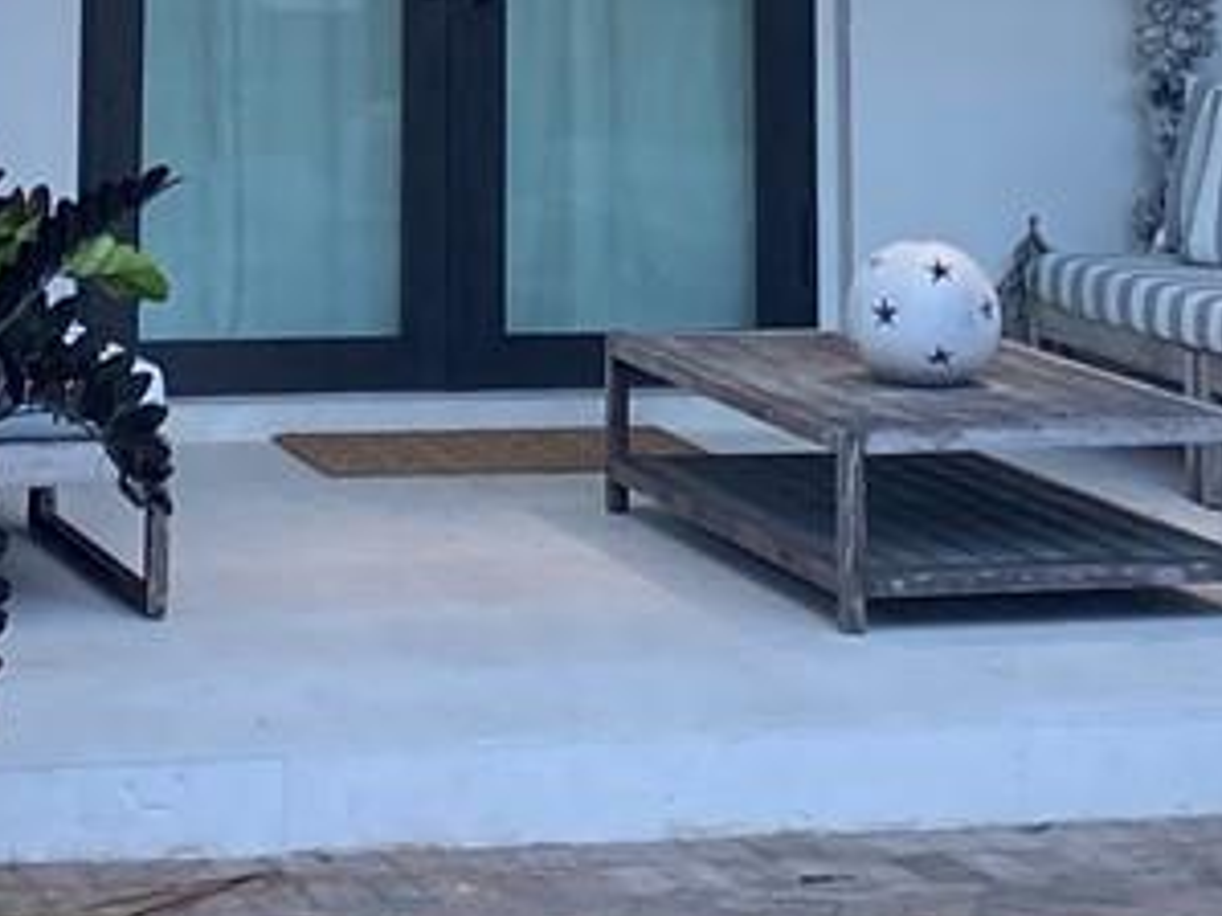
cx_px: 413
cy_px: -1022
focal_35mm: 139
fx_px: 4905
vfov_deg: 9.8
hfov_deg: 14.2
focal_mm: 4.25
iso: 32
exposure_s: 1/181
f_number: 1.8
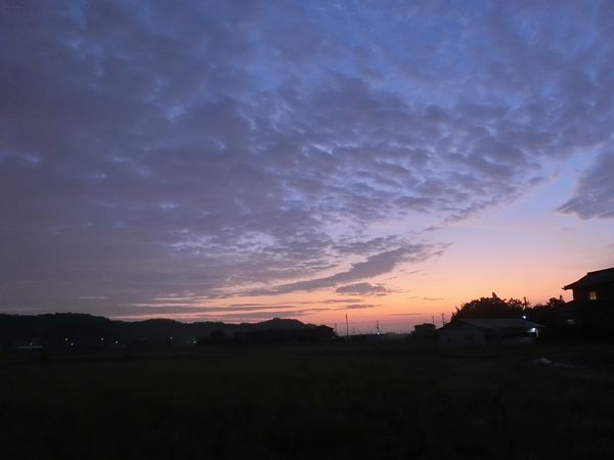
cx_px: 307
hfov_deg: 69.4
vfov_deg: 54.9
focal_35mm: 25
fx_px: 443
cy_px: 230
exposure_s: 1/50
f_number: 3.5
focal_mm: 4.5
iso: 800
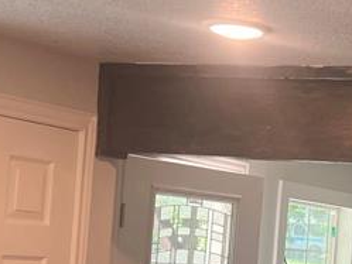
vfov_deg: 13.7
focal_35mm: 107
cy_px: 237
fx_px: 1089
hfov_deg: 17.6
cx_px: 411
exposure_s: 1/120
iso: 50
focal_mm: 5.7
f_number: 1.5
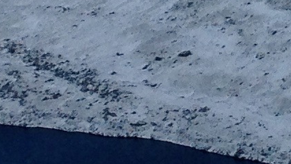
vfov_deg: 4.4
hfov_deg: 7.7
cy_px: -84
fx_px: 2130
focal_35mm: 276
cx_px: 451
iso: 50
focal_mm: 4.12
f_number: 2.4
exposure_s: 1/1595
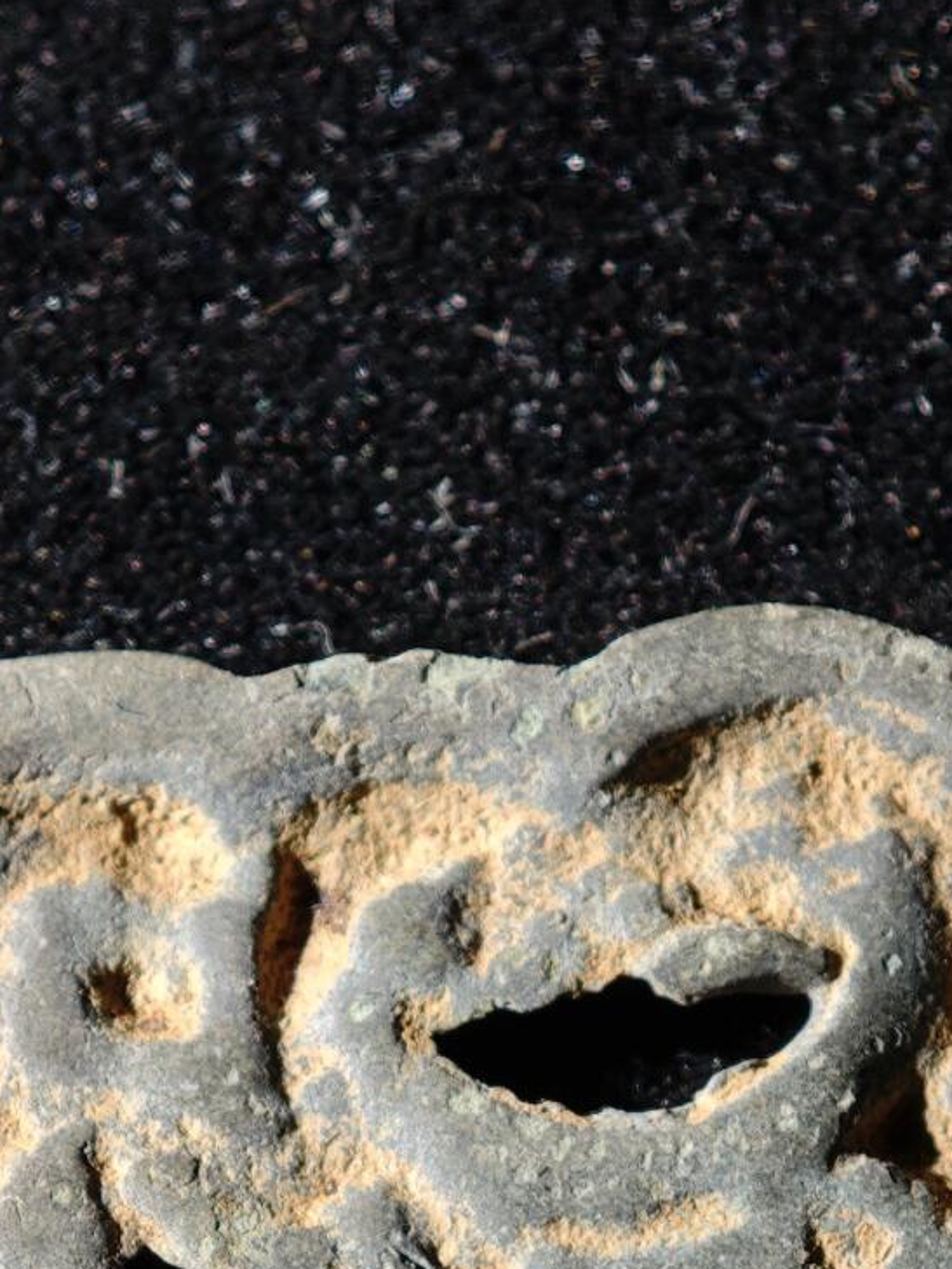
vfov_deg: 9.8
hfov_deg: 7.4
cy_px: 1384
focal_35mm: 200
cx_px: 743
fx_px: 7332
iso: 320
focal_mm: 9
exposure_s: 1/100
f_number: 2
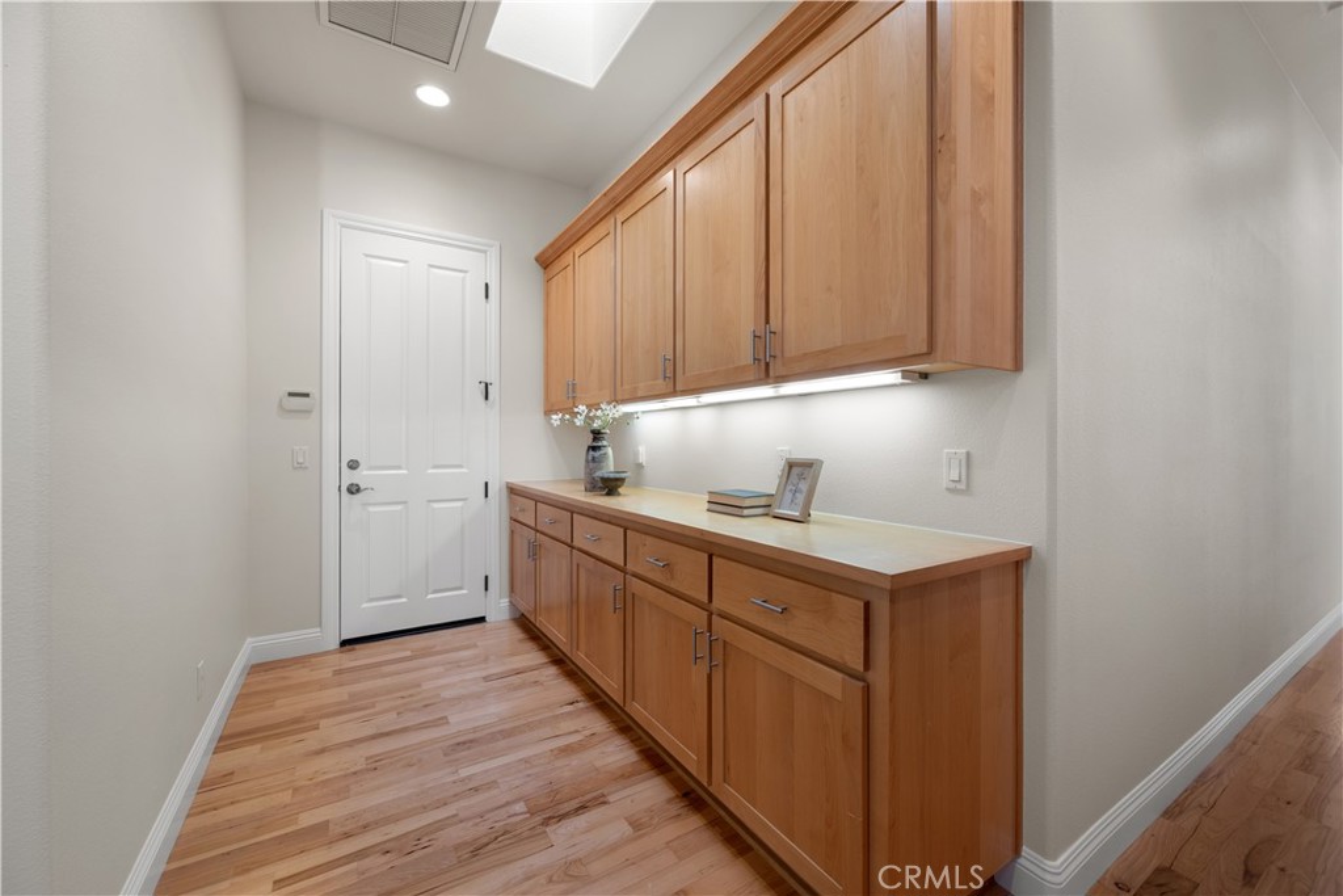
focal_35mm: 14
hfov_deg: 104.2
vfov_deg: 81.2
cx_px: 672
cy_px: 448
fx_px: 522
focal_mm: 14
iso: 100
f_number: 8
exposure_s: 1/4
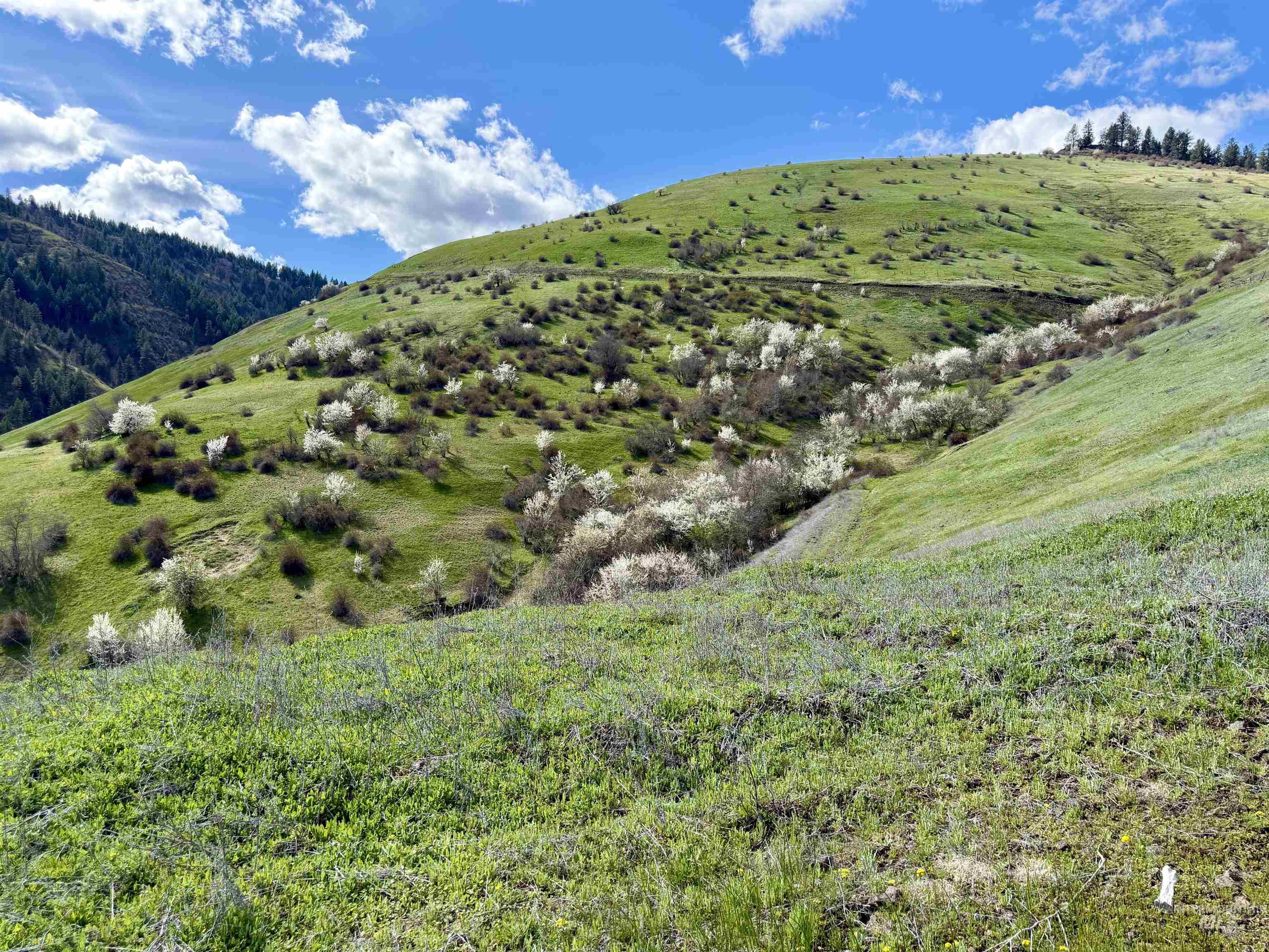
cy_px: 476
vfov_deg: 56.8
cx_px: 634
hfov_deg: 71.6
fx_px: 880
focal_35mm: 24
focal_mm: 6.76
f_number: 1.78
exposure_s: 1/3584
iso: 100
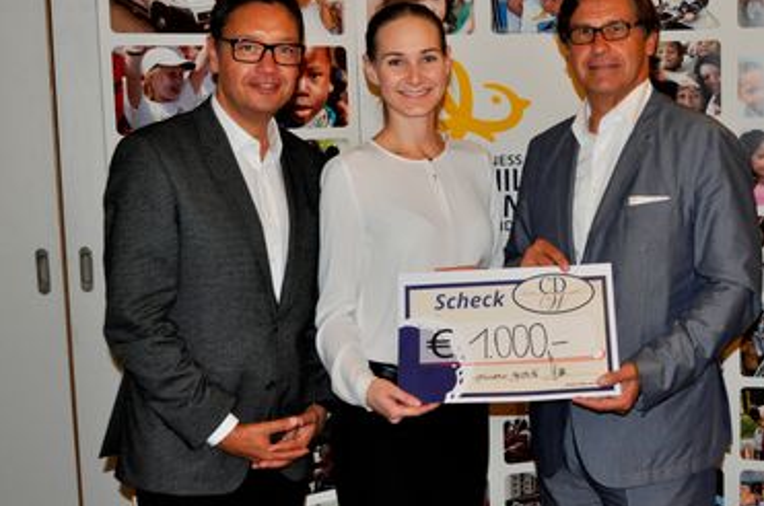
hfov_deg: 34.2
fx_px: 1229
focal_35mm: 58
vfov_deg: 23.3
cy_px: 247
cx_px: 507
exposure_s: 1/60
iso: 800
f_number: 4.5
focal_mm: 28
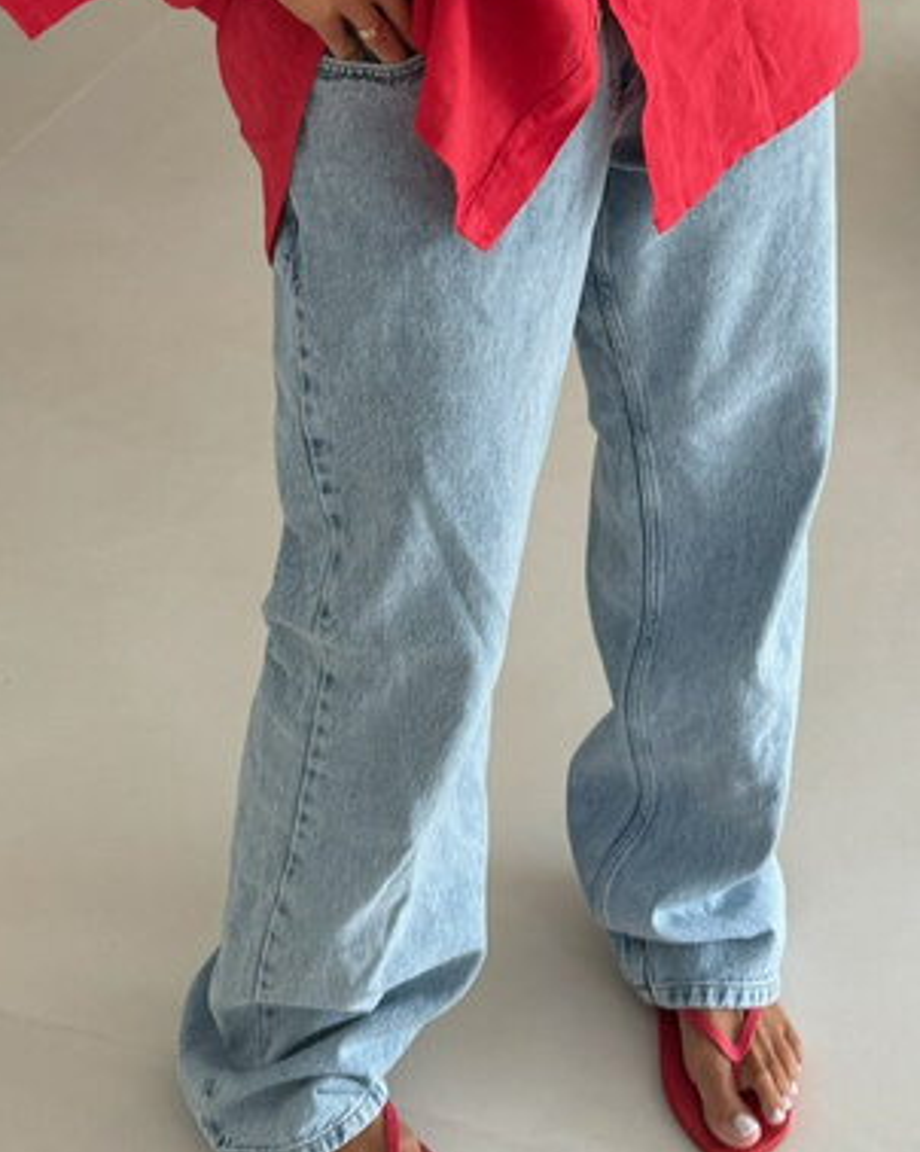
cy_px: -152
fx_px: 2112
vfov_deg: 27.6
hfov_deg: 24.5
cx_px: 582
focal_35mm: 62
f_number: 1.78
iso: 64
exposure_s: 1/121
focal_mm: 6.76
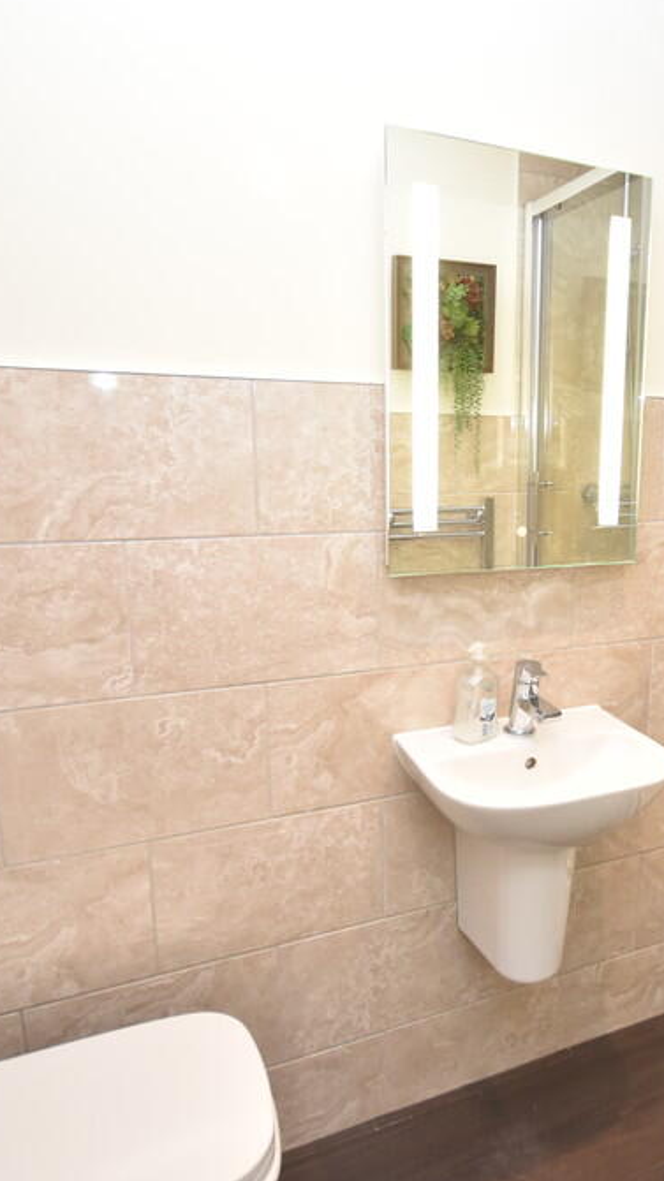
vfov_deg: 76.3
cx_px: 511
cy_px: 589
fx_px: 752
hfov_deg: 45.7
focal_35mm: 24
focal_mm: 10
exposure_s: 1/125
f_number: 4
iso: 1100
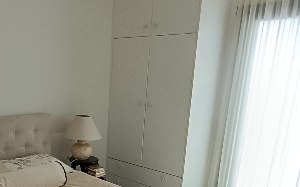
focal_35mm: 40
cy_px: 153
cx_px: 72
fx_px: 327
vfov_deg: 31.1
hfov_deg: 47.3
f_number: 2.2
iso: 186
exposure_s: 1/50
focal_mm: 1.66
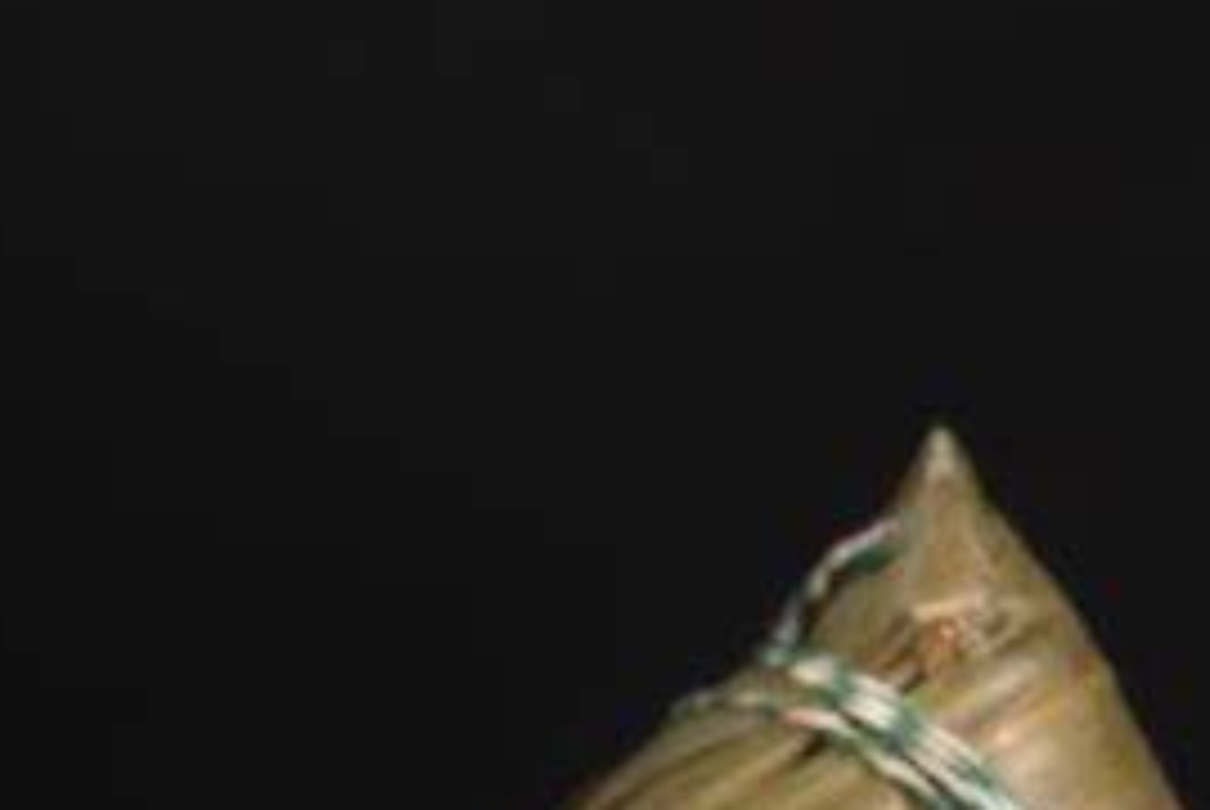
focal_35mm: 228
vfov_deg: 6.0
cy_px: 1037
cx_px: -247
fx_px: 7672
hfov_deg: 8.9
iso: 50
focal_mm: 60
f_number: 8
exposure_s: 1/125
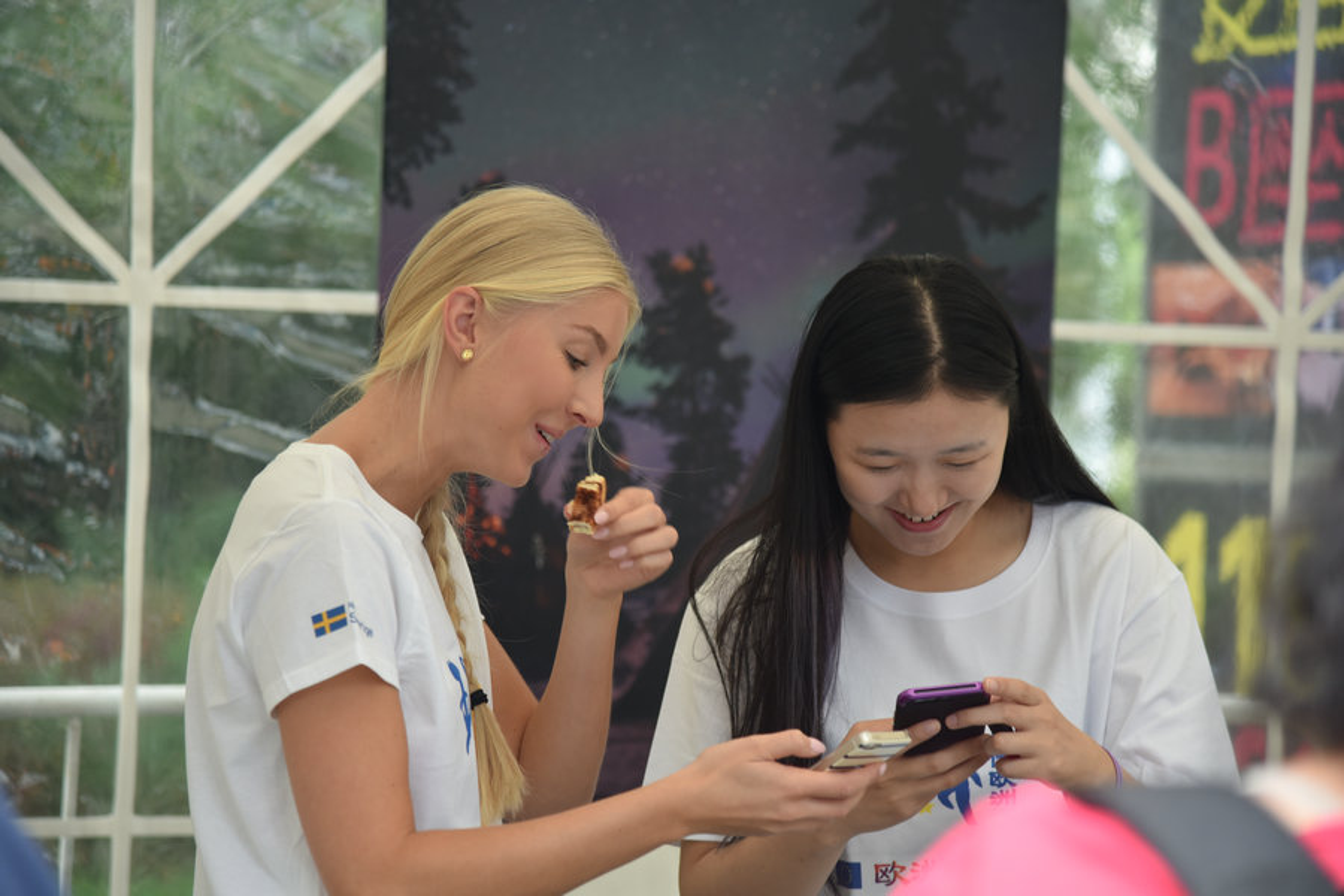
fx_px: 4480
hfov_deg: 17.1
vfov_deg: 11.4
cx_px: 672
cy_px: 448
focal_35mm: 120
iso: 800
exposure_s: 1/250
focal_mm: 120
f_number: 4
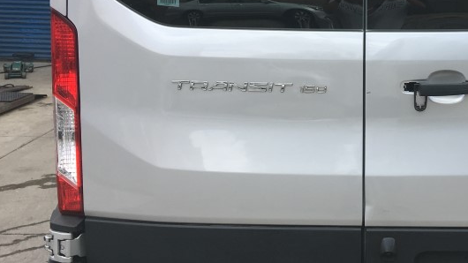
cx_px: 359
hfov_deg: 33.6
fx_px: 757
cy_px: 80
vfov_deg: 19.6
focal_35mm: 61
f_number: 2.2
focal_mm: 4.15
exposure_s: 1/425
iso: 25
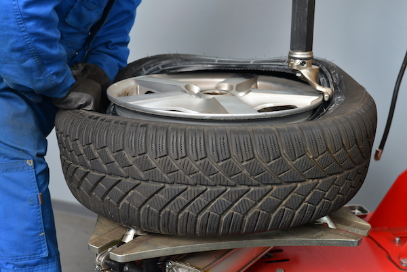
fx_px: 565
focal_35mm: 50
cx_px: 204
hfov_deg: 39.6
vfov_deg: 27.0
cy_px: 136
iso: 400
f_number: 6.3
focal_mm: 50
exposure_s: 1/125
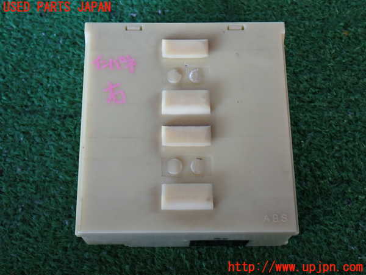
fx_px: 529
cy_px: 138
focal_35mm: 50
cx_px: 183
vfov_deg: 29.1
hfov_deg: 38.2
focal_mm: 9.01
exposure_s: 1/50
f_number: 3.2
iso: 400
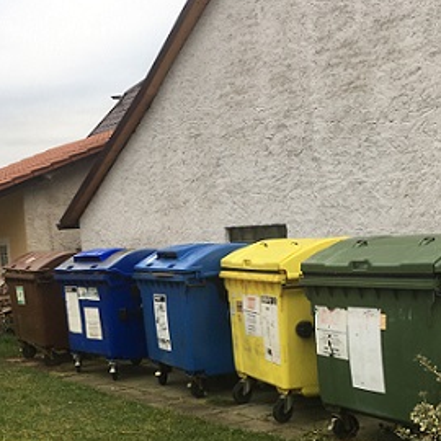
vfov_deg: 29.9
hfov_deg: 29.8
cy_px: 351
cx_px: 87
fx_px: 807
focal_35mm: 56
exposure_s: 1/50
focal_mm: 4.15
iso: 32
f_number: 2.2
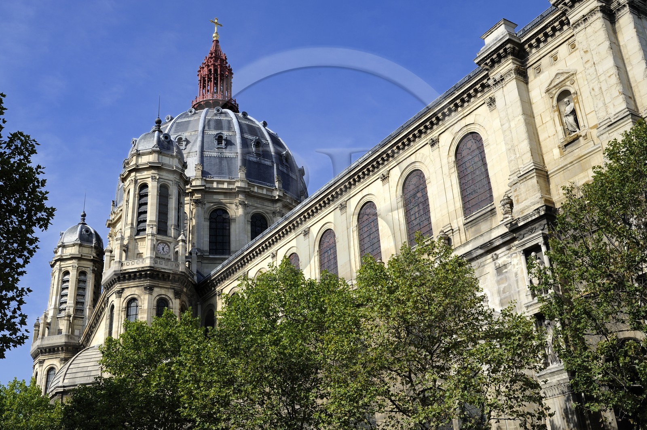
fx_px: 682
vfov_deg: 35.0
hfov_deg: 50.7
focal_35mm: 38
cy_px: 215
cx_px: 324
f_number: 13
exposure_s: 1/200
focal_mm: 38
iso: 200
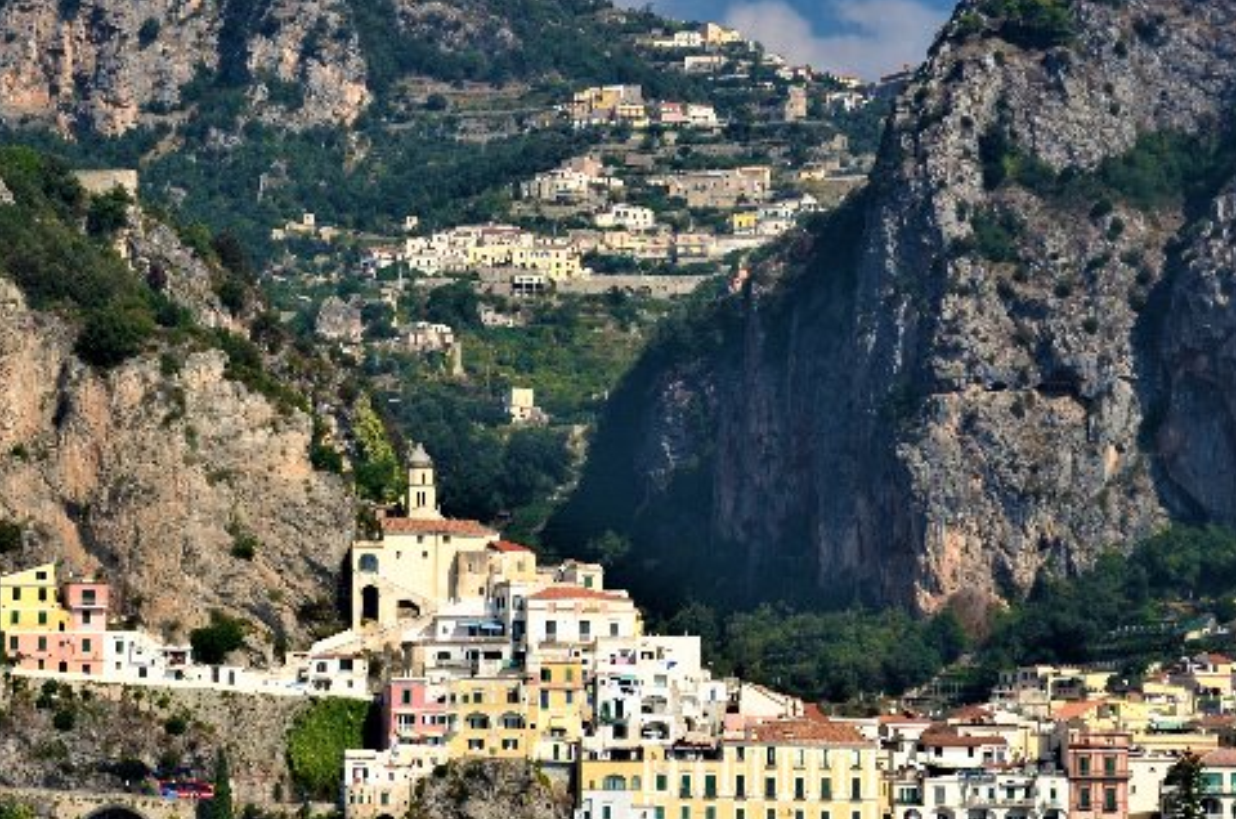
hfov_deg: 17.1
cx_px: 427
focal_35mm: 120
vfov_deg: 11.4
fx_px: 4112
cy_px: 538
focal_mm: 48
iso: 140
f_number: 11
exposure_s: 1/125
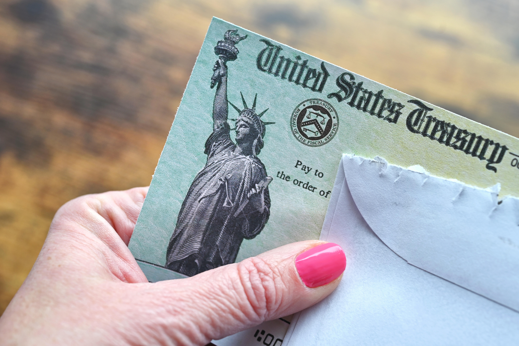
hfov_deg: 39.6
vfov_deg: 27.0
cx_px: 260
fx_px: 720
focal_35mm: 50
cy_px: 173
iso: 250
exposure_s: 1/50
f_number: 5.6
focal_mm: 50
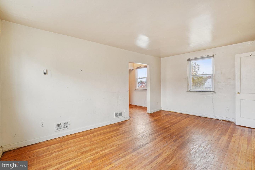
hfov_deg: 100.4
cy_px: 85
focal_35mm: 15
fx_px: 106
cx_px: 128
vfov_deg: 77.3
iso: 100
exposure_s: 1/5
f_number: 7.1
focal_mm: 10
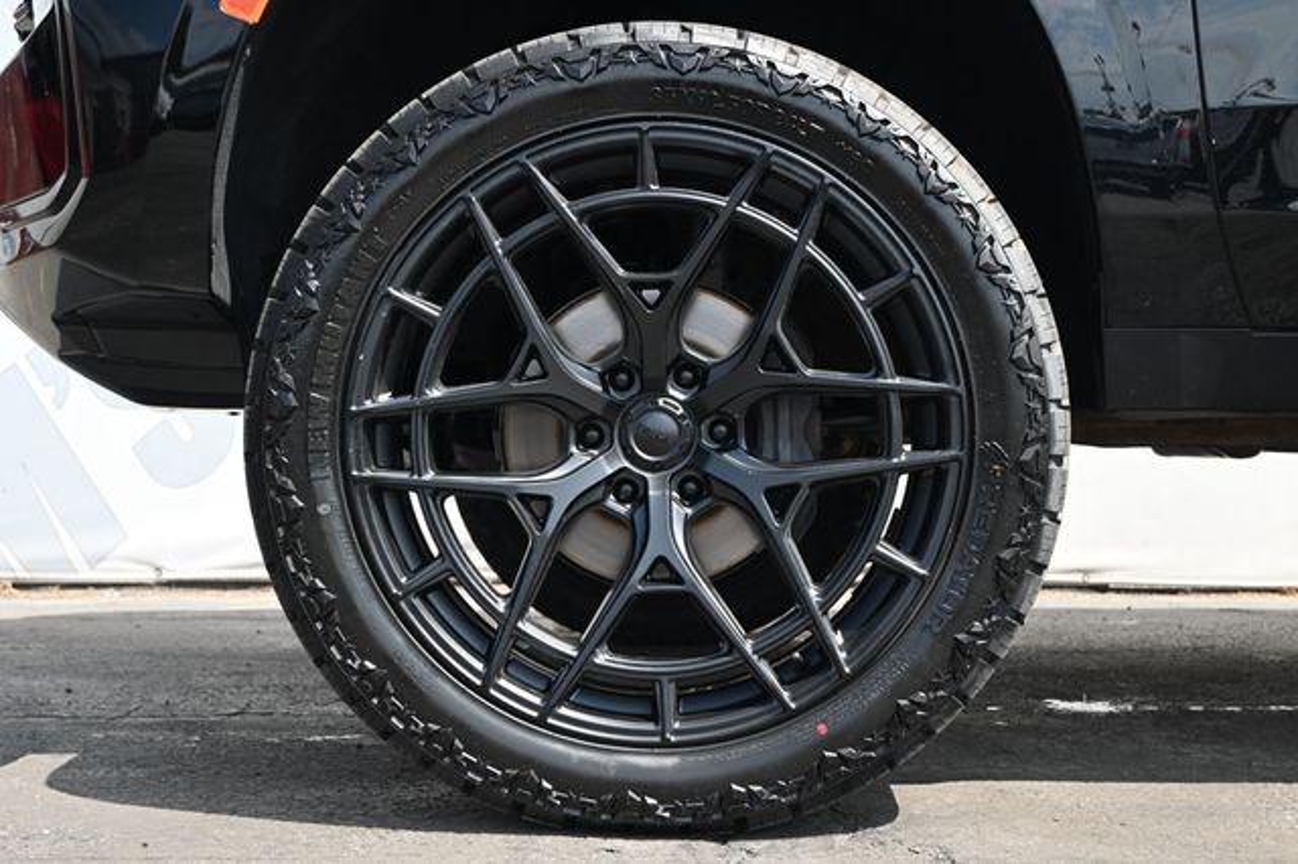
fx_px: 1757
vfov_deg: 27.6
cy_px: 432
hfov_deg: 40.6
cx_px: 649
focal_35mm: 49
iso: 220
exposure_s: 1/250
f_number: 5
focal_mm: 32.5
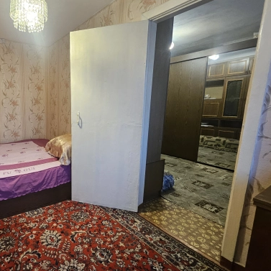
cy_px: 137
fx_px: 168
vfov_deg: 77.7
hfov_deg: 72.2
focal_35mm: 19
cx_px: 67
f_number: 2.2
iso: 160
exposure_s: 1/50
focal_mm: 1.7
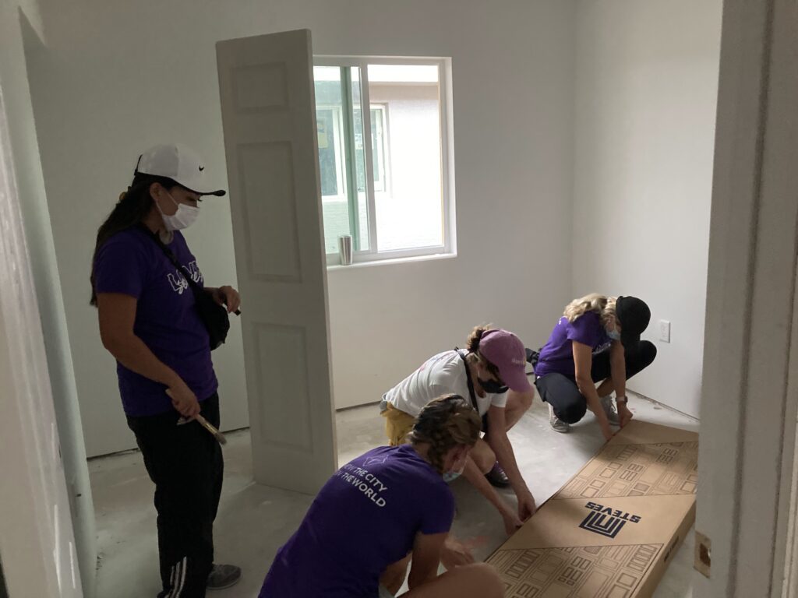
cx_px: 399
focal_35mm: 28
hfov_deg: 63.4
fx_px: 645
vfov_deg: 49.7
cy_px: 299
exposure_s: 1/30
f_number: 1.8
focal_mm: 3.99
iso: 500
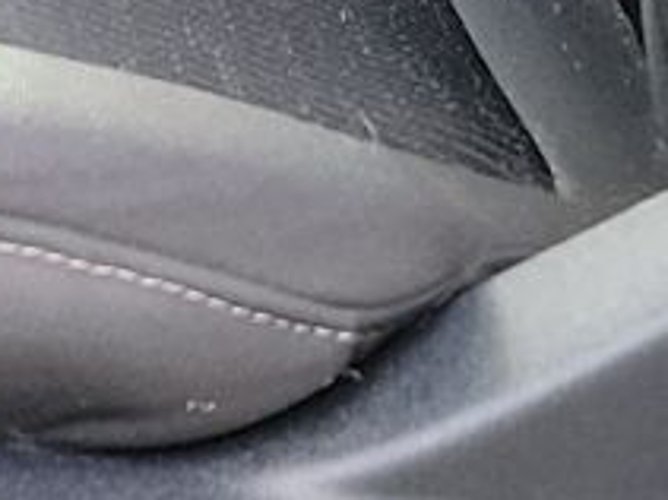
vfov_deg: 7.7
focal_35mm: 182
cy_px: -630
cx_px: -750
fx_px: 3510
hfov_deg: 9.9
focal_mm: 6.7
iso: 80
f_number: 1.8
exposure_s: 1/59
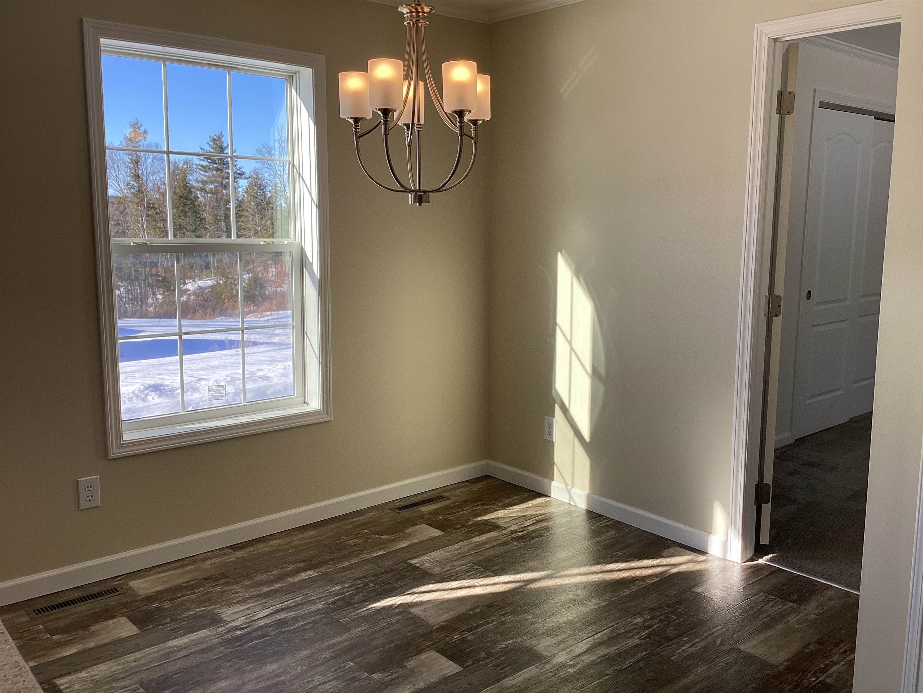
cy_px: 346
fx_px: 827
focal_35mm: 31
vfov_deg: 45.4
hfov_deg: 58.4
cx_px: 462
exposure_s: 1/180
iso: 25
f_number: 2.4
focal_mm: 3.3
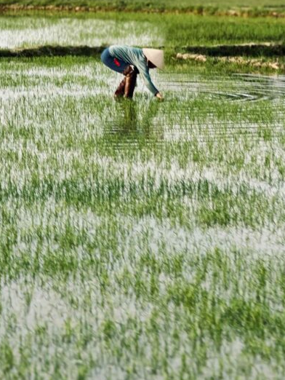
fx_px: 1656
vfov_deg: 13.0
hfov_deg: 9.8
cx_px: 217
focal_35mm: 151
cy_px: 108
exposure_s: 1/123
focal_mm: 9
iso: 20
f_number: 2.8
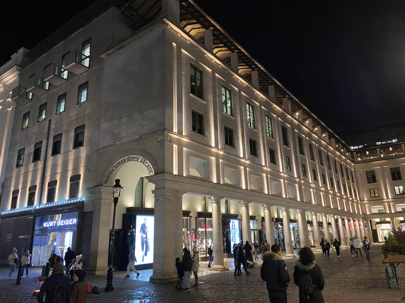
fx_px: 304
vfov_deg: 53.1
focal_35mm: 26
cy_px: 152
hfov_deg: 67.3
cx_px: 202
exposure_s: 1/33
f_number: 1.8
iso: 500
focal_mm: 4.25
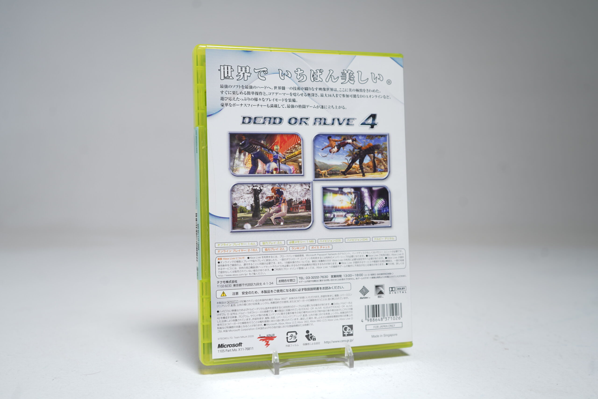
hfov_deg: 53.1
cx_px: 299
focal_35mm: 36
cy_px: 200
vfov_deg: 36.9
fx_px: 598
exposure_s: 1/4
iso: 64
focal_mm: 36
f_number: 5
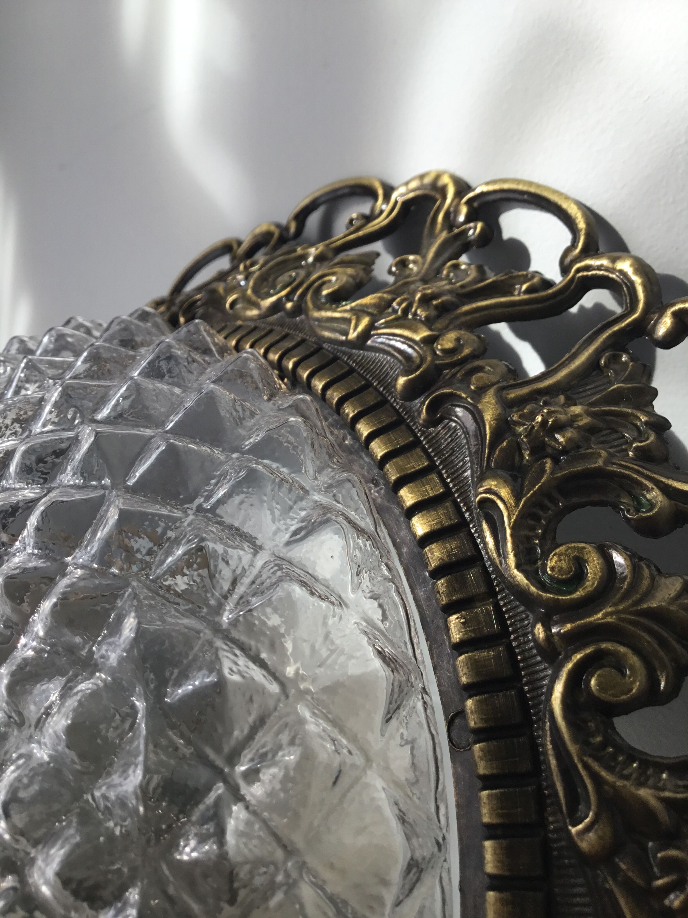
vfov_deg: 58.4
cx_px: 344
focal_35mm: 31
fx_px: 822
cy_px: 459
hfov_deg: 45.4
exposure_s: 1/113
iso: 25
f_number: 2.4
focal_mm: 3.3
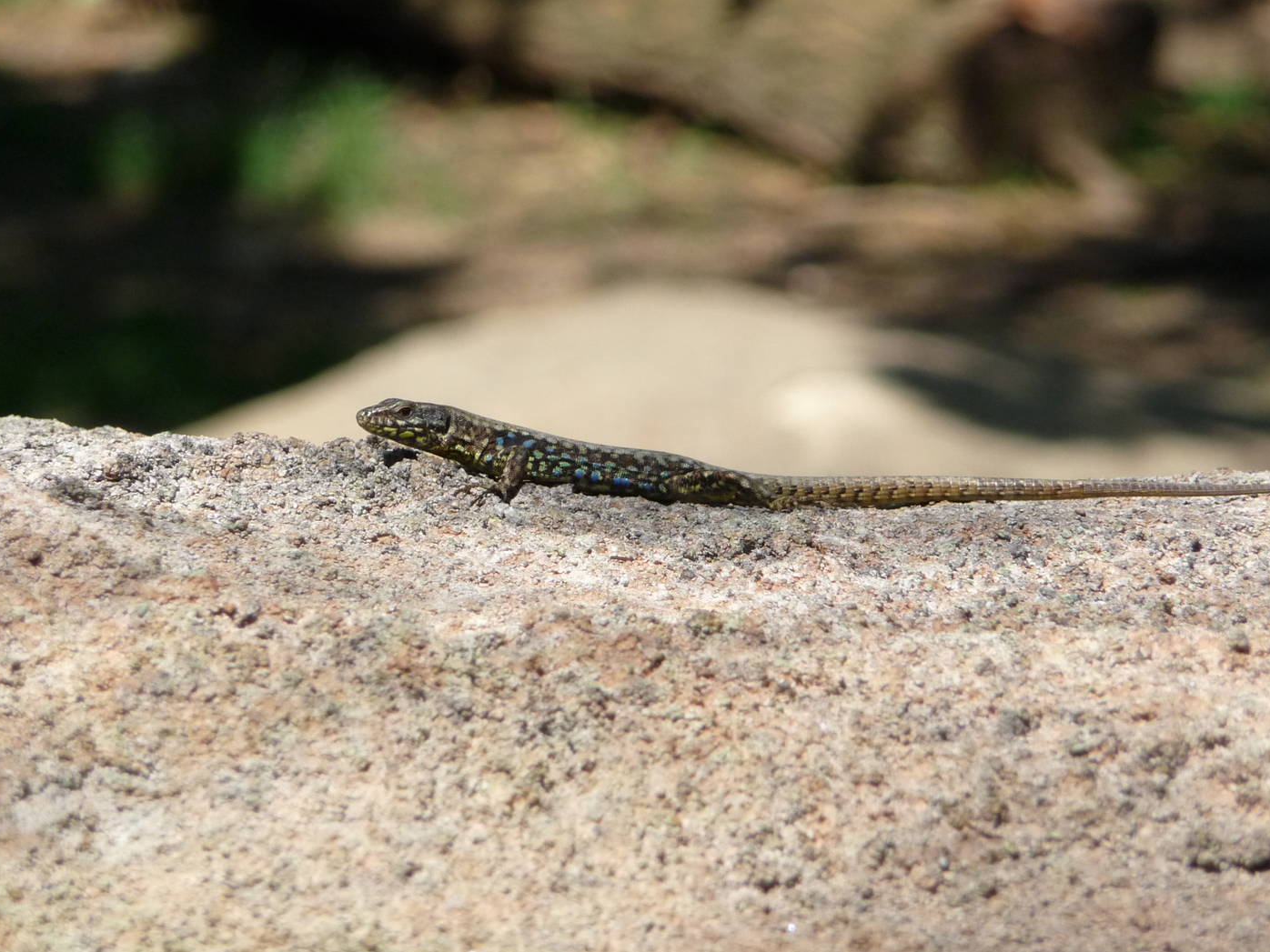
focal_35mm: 321
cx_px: 690
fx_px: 11777
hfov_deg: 6.2
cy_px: 456
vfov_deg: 4.6
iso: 200
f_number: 4.9
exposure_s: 1/500
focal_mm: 47
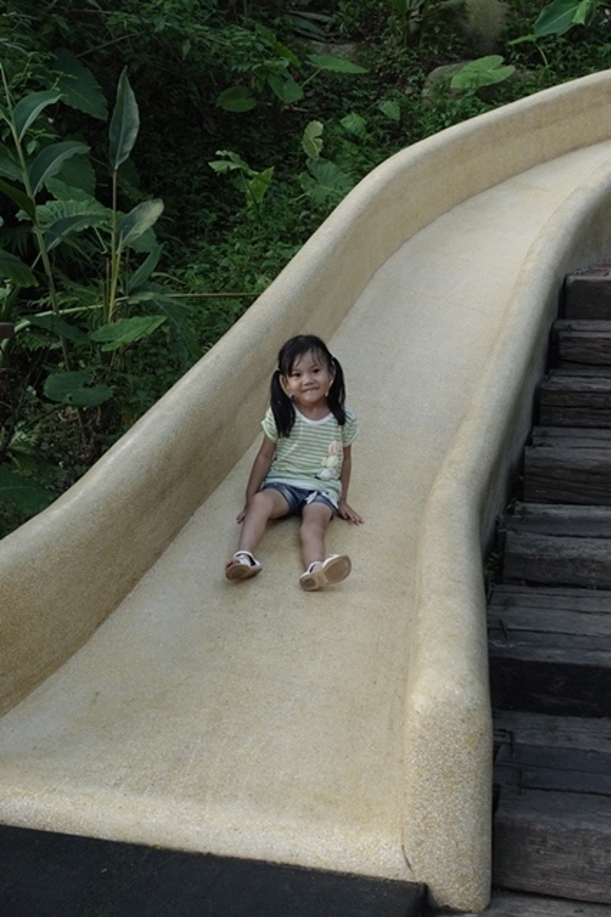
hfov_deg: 25.0
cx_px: 306
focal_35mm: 54
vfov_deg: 36.9
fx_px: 1376
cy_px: 458
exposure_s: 1/400
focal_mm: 19.86
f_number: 3.2
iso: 400
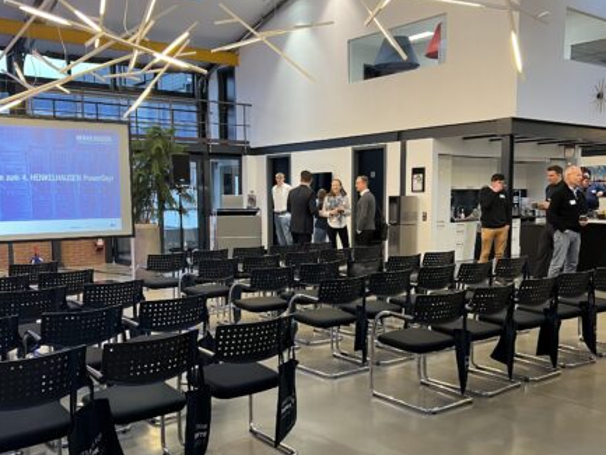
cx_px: 280
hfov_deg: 51.3
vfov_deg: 39.6
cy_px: 265
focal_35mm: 36
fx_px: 630
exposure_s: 1/50
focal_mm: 5.7
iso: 100
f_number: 1.5
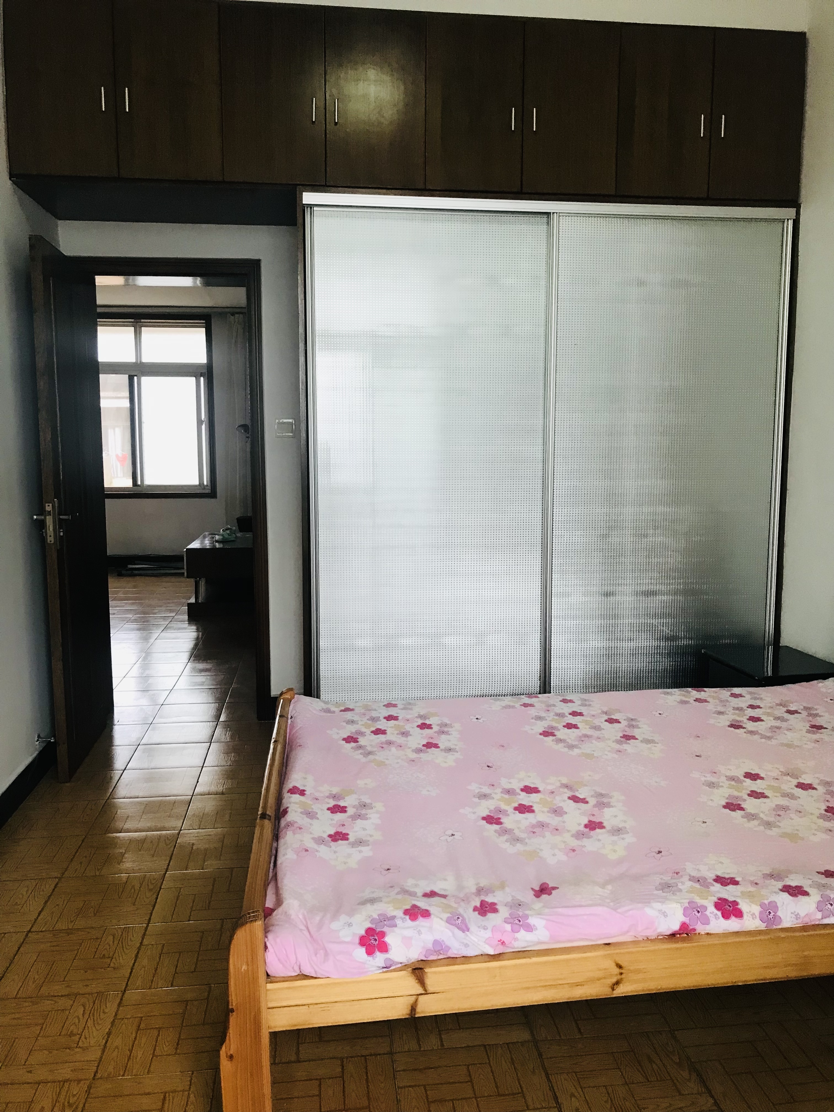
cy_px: 556
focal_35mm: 28
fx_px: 899
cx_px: 417
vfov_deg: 63.4
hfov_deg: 49.7
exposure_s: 1/25
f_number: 1.8
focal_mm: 3.99
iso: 40
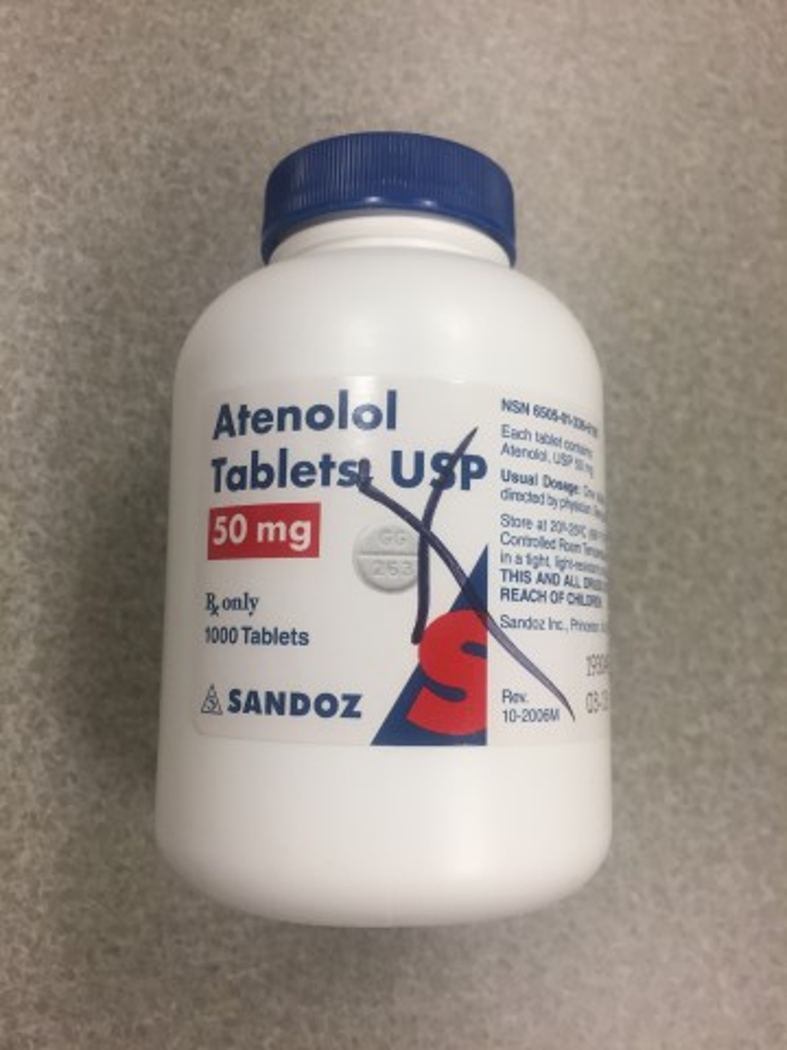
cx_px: 394
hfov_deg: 48.2
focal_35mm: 29
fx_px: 879
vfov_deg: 61.7
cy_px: 525
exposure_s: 1/40
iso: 32
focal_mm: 4.15
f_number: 2.2
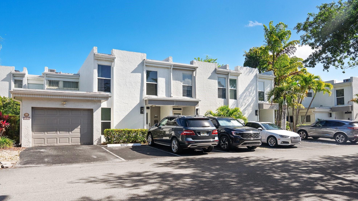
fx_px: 247
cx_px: 177
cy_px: 102
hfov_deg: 71.9
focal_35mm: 26
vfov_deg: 44.4
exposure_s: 1/1600
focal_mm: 24
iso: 640
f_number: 9
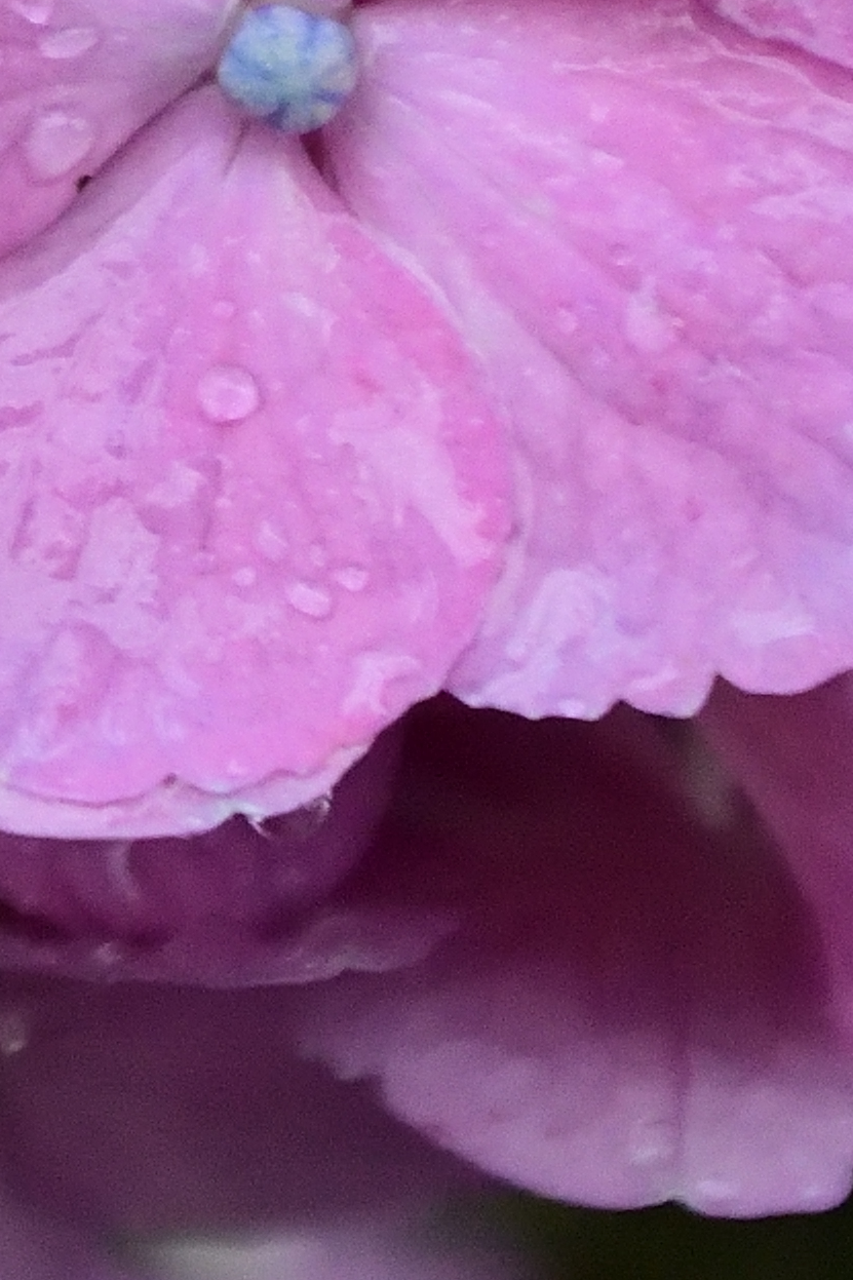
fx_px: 6861
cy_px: -196
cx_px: -464
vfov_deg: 10.5
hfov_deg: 7.0
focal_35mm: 193
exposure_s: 1/100
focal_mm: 17.2
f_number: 4.5
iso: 400
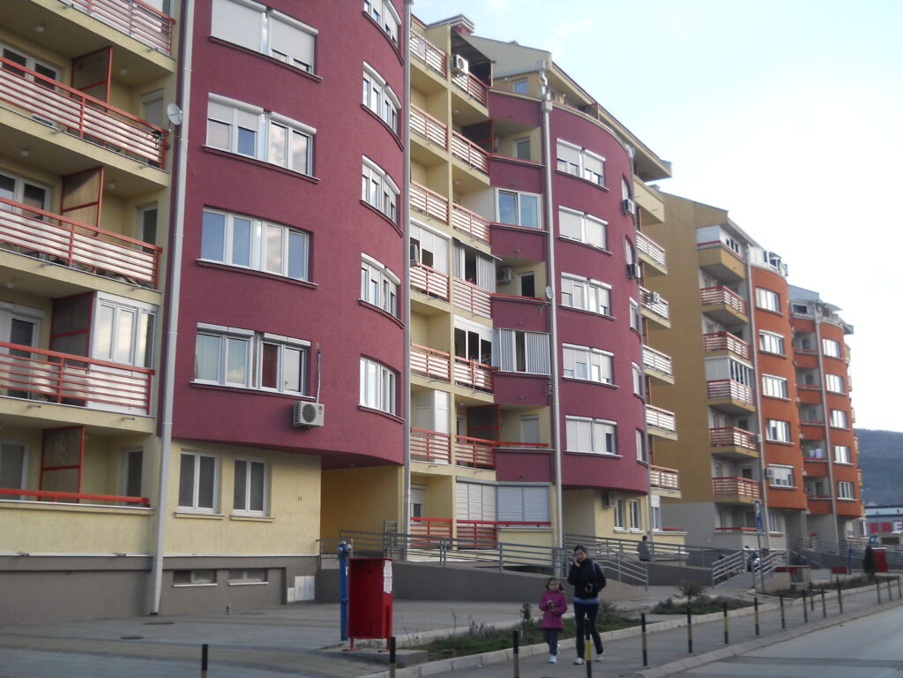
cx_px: 452
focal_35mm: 41
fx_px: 1070
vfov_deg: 35.1
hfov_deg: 45.8
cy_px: 339
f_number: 5.5
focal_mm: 6.72
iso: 80
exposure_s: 1/125
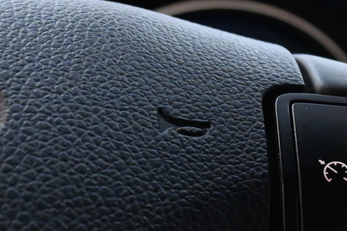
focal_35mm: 110
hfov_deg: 17.5
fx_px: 1060
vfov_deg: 12.4
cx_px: 449
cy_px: 209
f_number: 5
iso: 4000
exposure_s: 1/100
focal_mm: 22
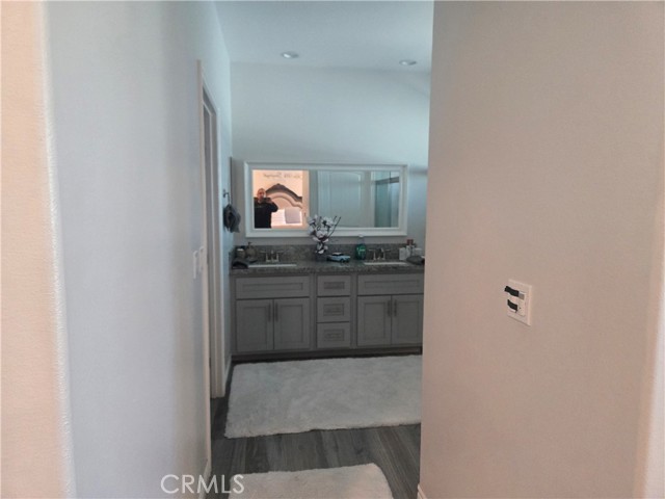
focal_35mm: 23
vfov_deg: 58.9
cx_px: 332
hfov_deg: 73.9
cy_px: 250
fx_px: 442
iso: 500
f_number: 1.8
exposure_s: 1/120
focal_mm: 5.4
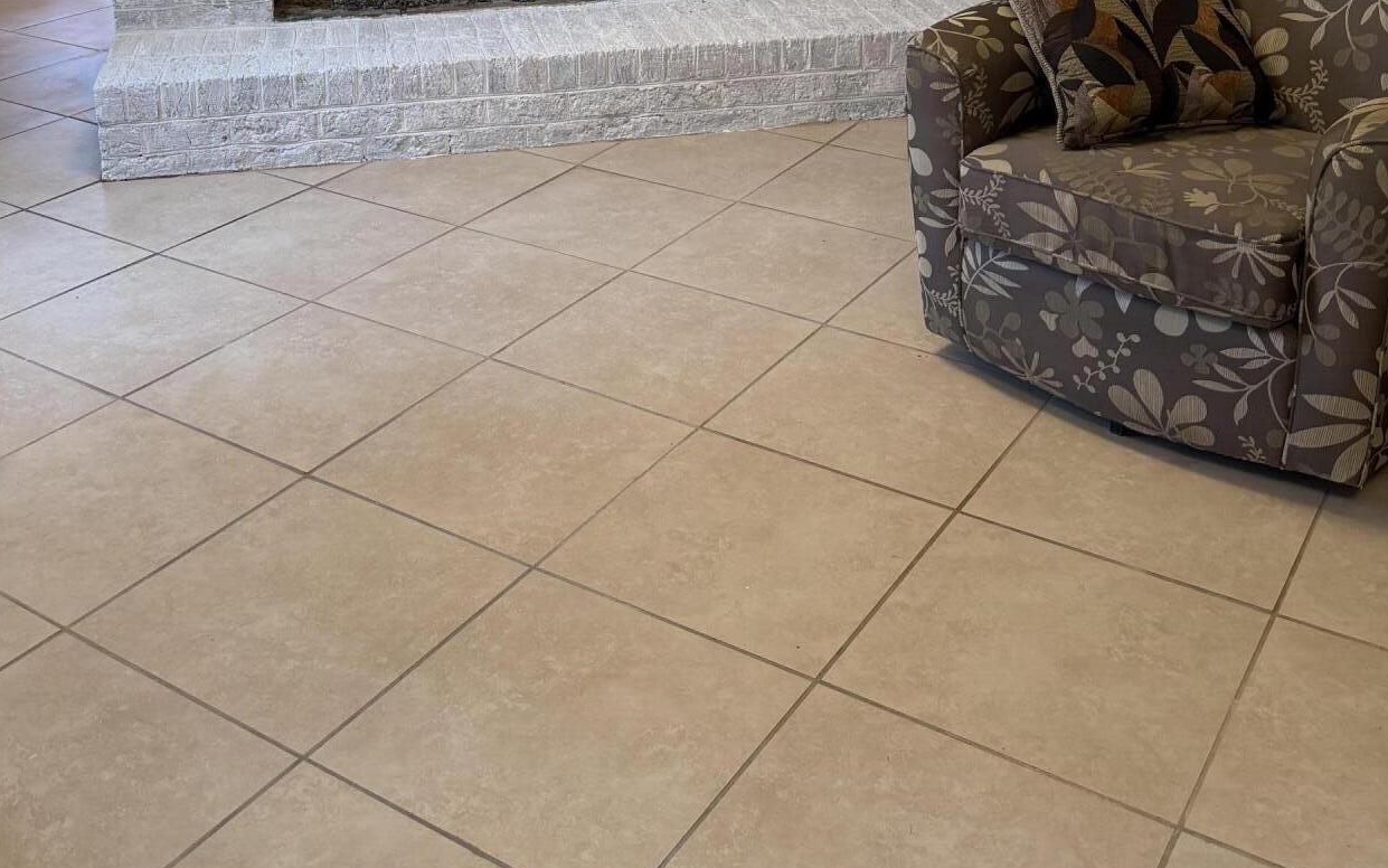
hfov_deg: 48.2
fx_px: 1551
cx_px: 632
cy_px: -38
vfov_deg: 28.9
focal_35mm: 41
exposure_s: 1/60
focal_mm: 6.76
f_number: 1.78
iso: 200
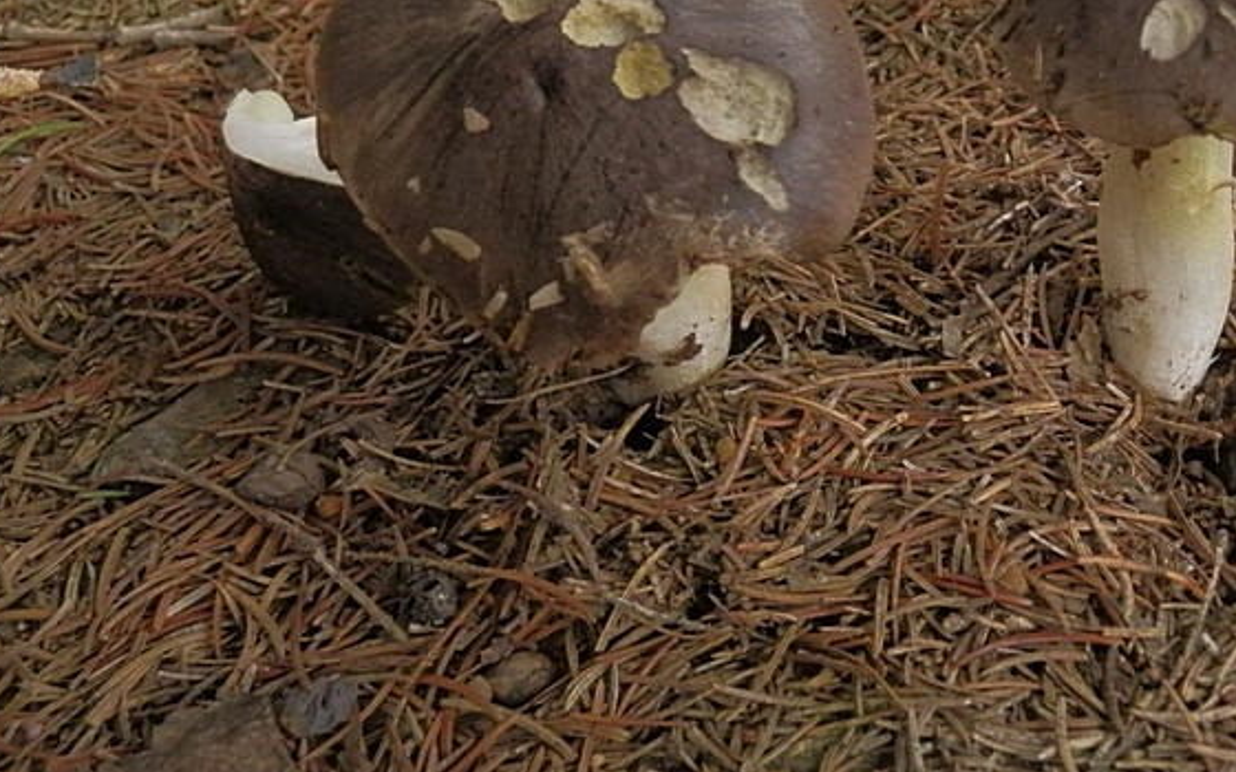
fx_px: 1886
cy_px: 271
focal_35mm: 56
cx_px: 817
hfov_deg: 35.9
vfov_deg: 23.1
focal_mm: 6.7
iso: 800
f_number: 3.9
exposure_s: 1/125
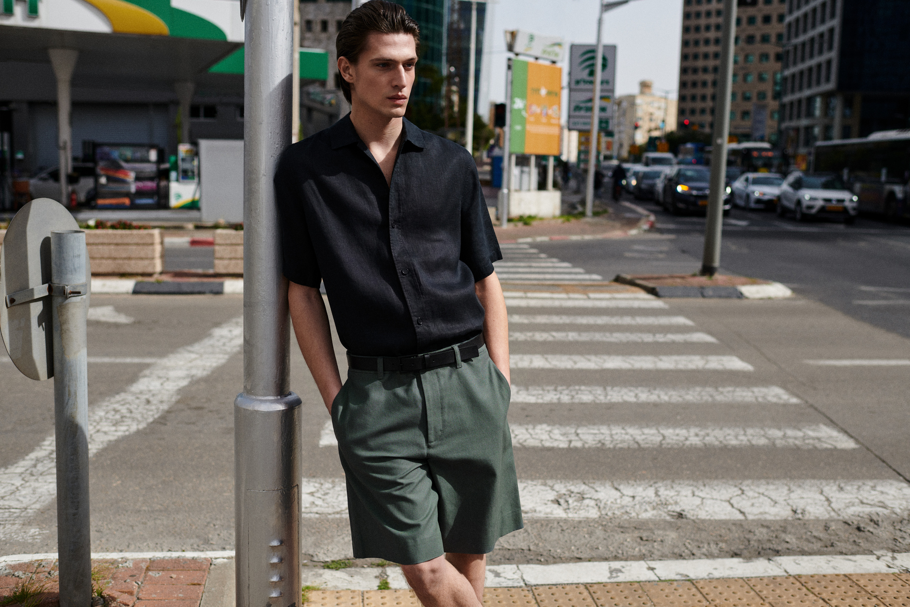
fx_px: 885
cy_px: 304
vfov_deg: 37.9
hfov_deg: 54.4
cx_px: 455
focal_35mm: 35
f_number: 3.5
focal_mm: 35
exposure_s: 1/2500
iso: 200
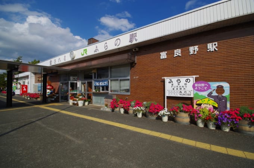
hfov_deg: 100.5
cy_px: 84
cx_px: 127
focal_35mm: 15
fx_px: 106
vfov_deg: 77.0
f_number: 8
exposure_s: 1/640
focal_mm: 10
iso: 160
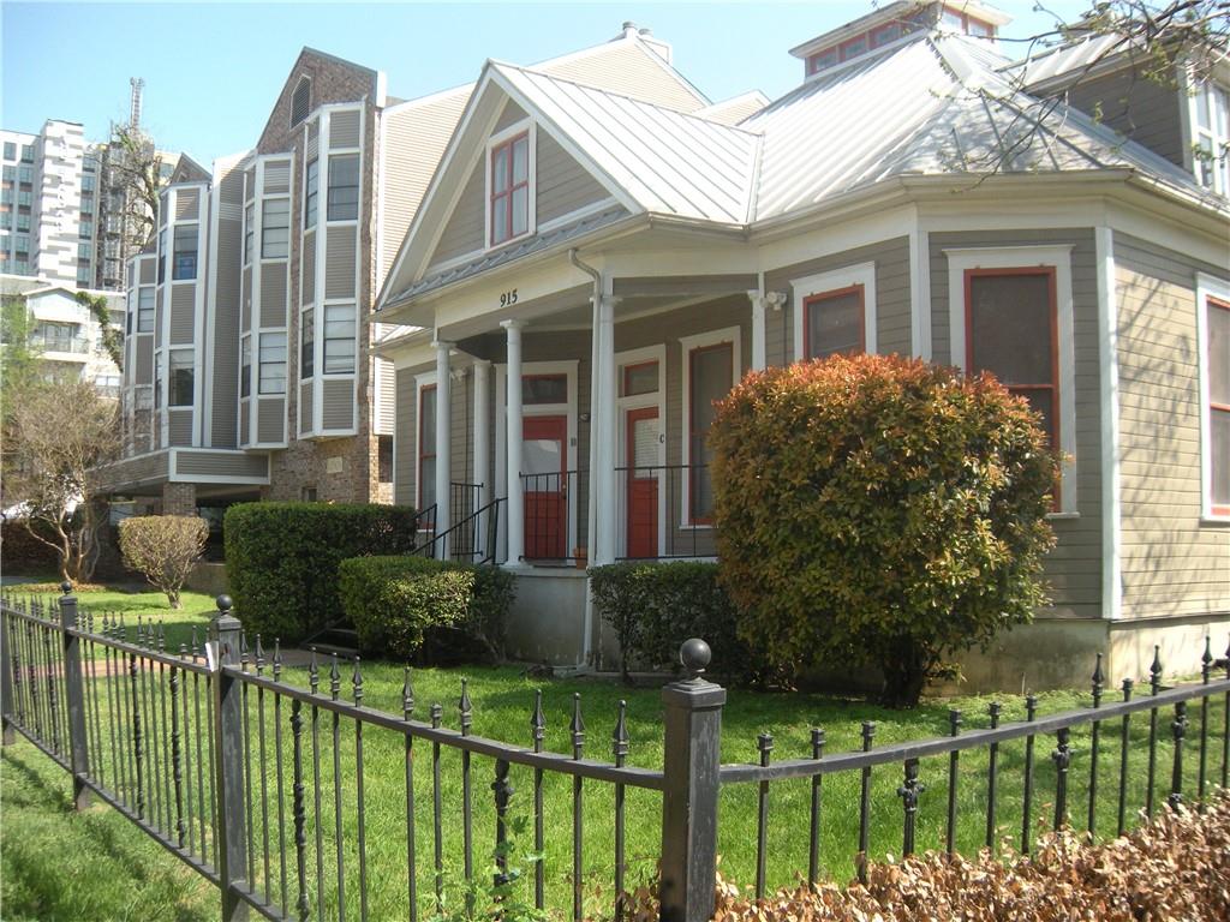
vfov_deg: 40.7
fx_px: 1244
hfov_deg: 52.6
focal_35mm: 35
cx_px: 615
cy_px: 461
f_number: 3.8
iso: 89
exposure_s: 1/384
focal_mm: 5.9
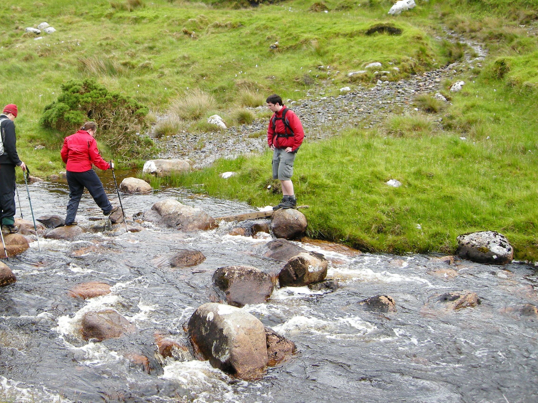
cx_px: 160
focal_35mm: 50
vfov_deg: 28.9
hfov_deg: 37.6
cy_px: 134
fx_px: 777
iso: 64
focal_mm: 7.5
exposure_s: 1/150
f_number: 3.8
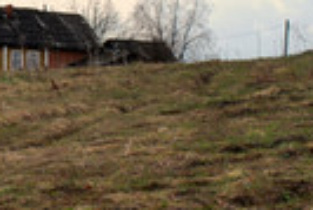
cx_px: -139
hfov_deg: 5.5
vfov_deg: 3.7
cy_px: -20
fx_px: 3247
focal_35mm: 373
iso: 400
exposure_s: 1/640
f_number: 8
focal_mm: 66
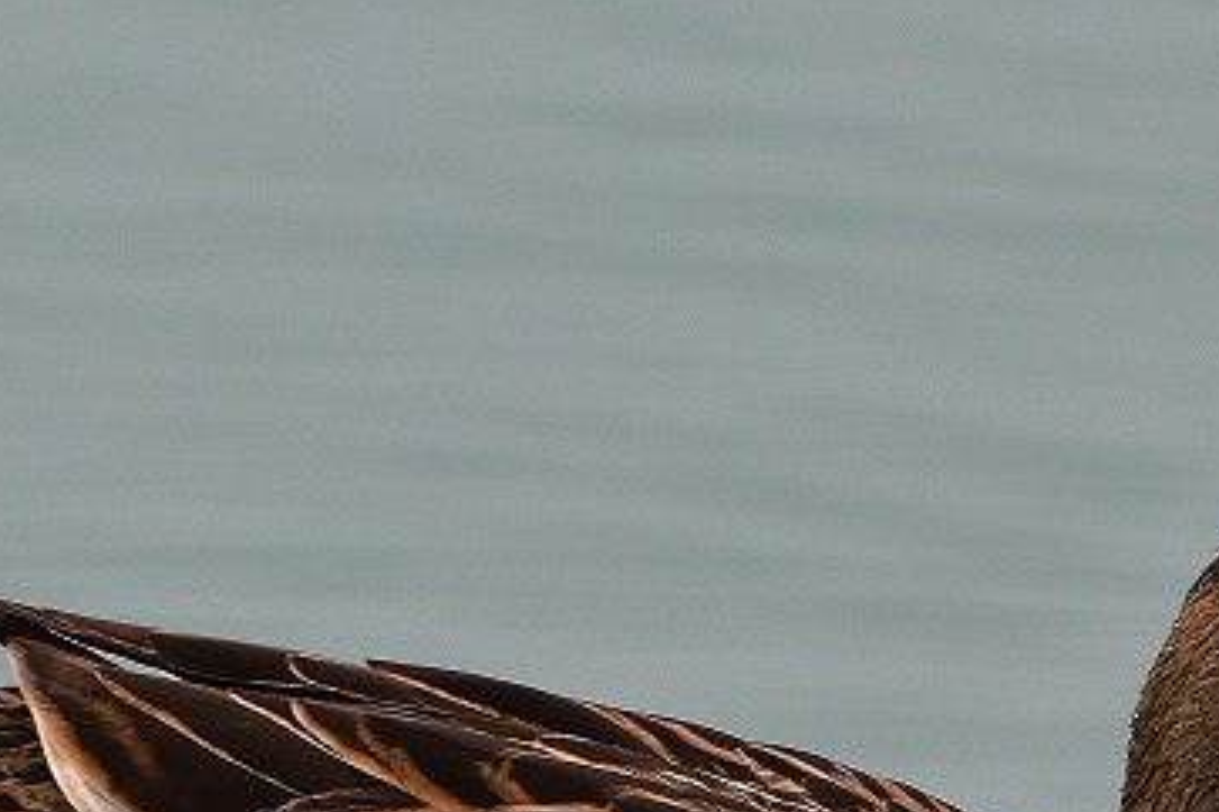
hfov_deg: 1.4
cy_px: 1060
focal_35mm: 1491
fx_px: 50462
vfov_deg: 0.9
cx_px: 650
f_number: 10
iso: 400
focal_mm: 300
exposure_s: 1/250
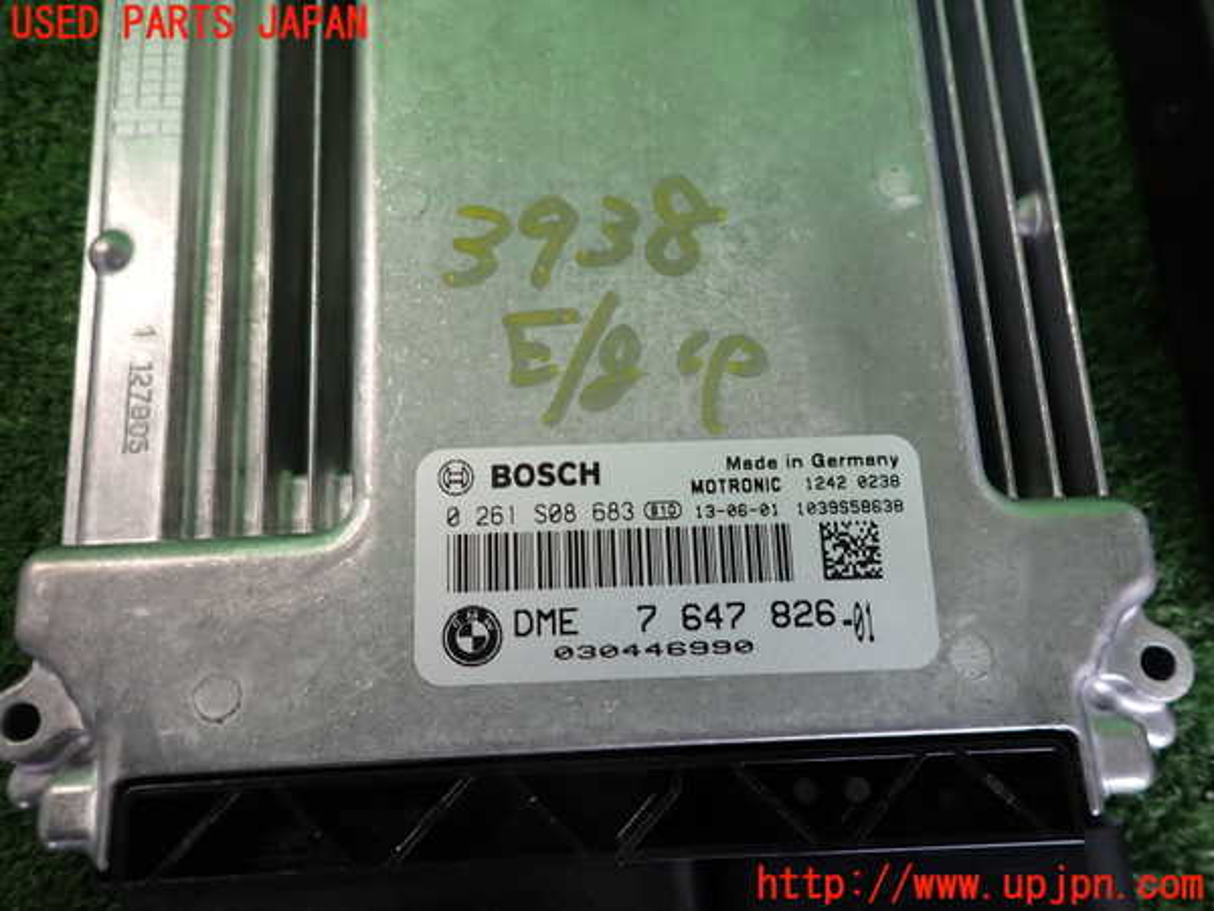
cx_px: 607
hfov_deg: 69.4
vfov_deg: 54.9
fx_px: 877
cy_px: 456
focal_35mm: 25
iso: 200
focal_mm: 4.5
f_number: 2
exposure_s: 1/50
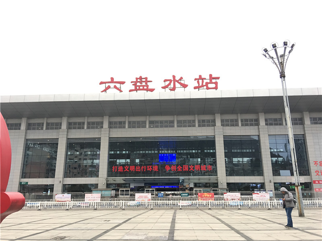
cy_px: 120
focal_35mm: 29
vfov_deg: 48.2
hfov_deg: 61.7
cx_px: 161
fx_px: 270
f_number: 2.2
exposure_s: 1/33
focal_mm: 4.15
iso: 32
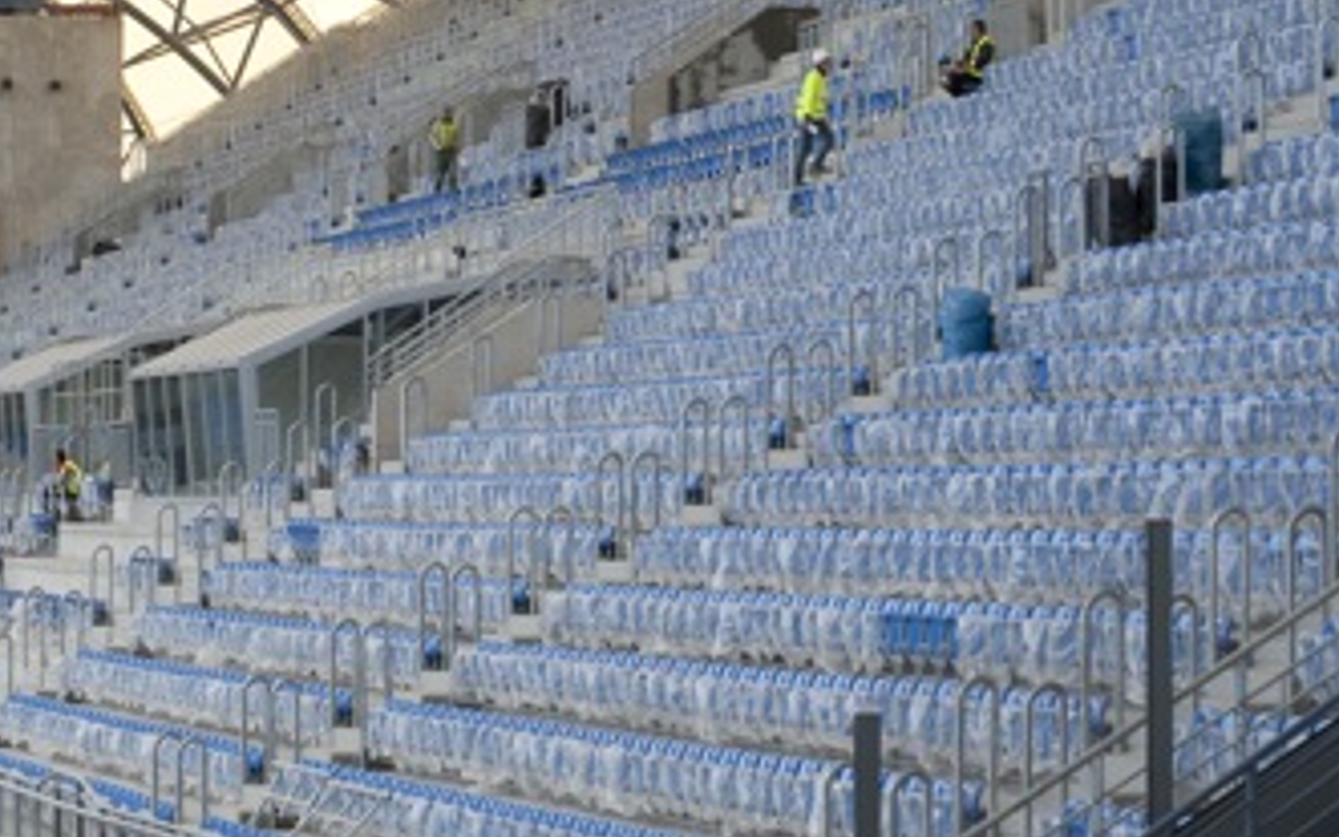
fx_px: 5037
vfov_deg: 9.5
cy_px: 105
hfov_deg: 15.1
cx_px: 740
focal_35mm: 138
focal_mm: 70
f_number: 4
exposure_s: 1/200
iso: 200
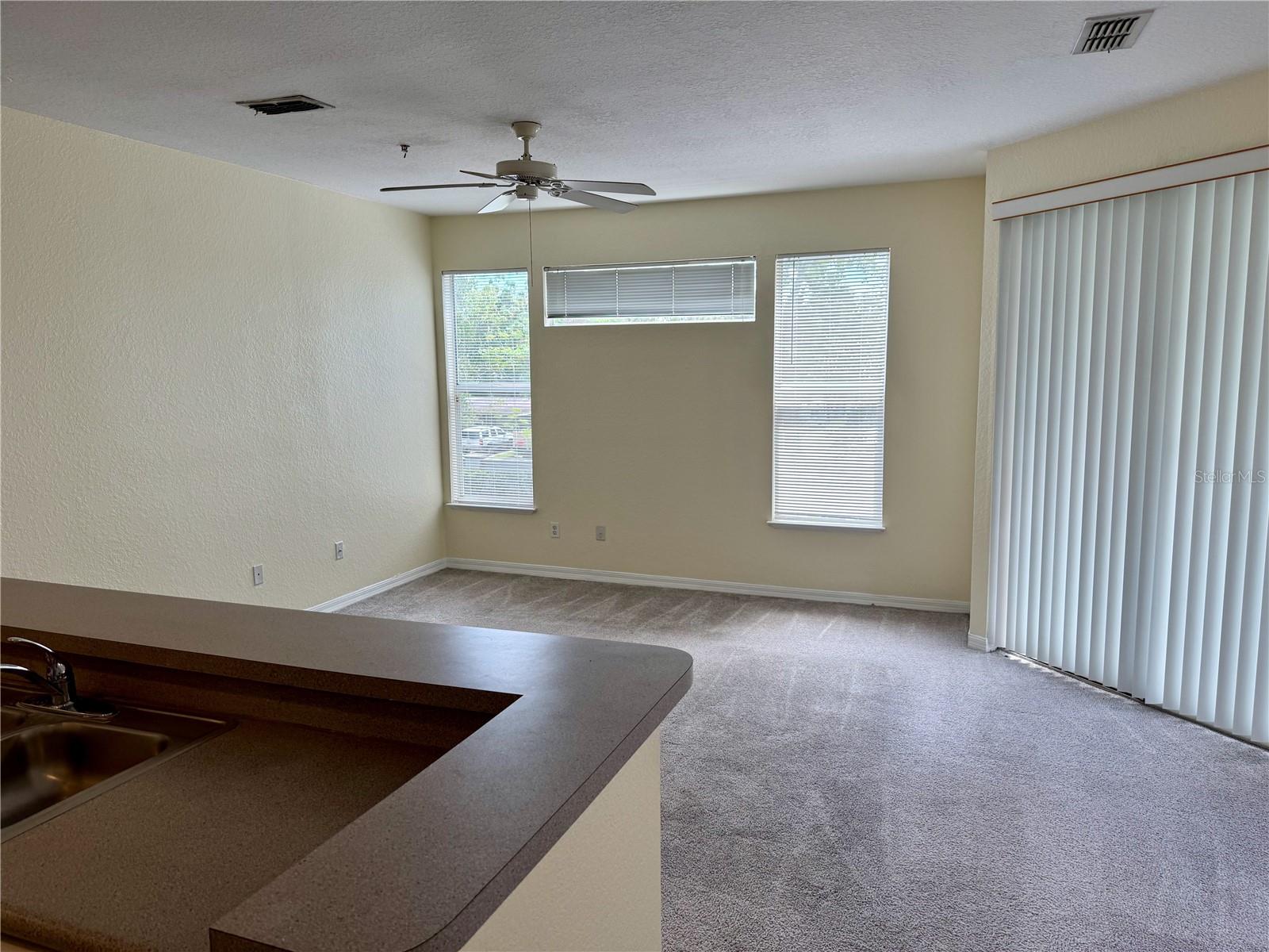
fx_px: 880
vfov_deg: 56.8
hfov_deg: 71.6
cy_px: 476
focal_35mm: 24
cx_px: 634
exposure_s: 1/284
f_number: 1.78
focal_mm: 6.76
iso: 80
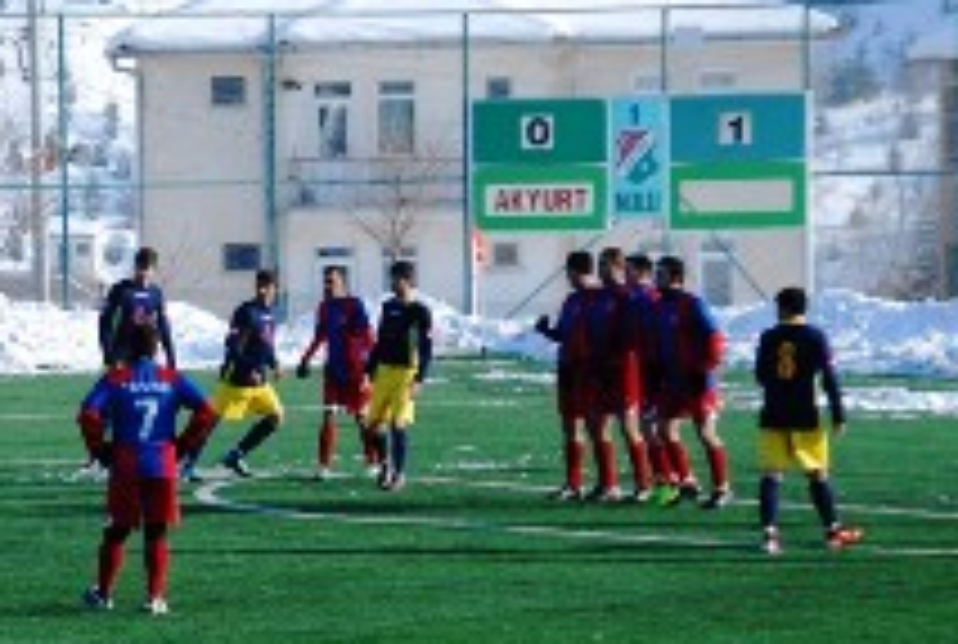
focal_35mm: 252
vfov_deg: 5.5
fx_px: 6720
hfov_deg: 8.1
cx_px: -13
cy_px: 414
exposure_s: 1/500
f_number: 5.6
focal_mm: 80
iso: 160
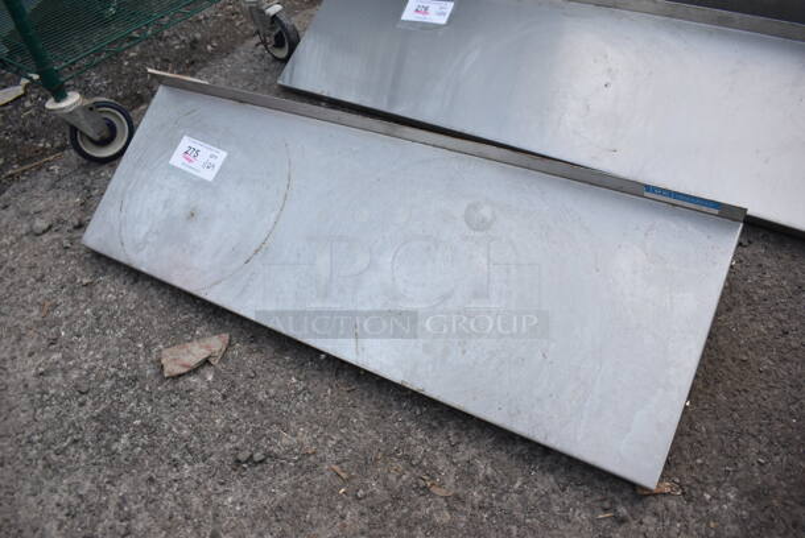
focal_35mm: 27
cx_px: 402
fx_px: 604
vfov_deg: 48.0
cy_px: 269
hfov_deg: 67.3
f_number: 5.6
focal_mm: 18
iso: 400
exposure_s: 1/125
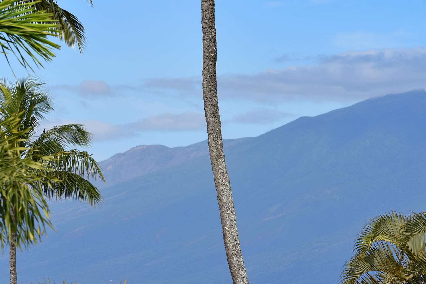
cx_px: 232
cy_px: 226
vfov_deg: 5.2
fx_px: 3148
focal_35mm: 266
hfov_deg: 7.7
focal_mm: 145
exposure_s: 1/200
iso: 100
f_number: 10
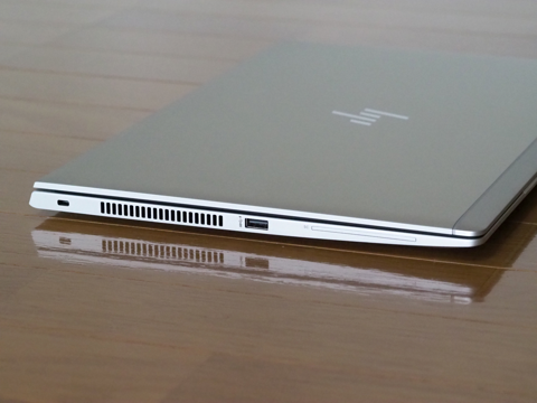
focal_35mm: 120
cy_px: 202
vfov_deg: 12.3
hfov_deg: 16.4
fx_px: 1862
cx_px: 268
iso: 6400
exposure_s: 1/125
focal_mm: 60
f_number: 5.6
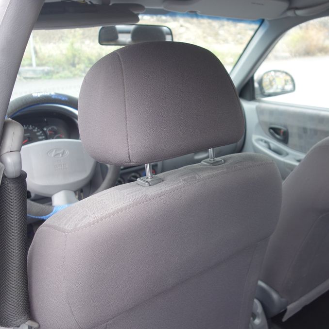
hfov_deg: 44.7
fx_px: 387
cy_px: 164
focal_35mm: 36
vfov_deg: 46.0
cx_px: 241
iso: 125
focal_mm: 10.4
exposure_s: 1/160
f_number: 2.2
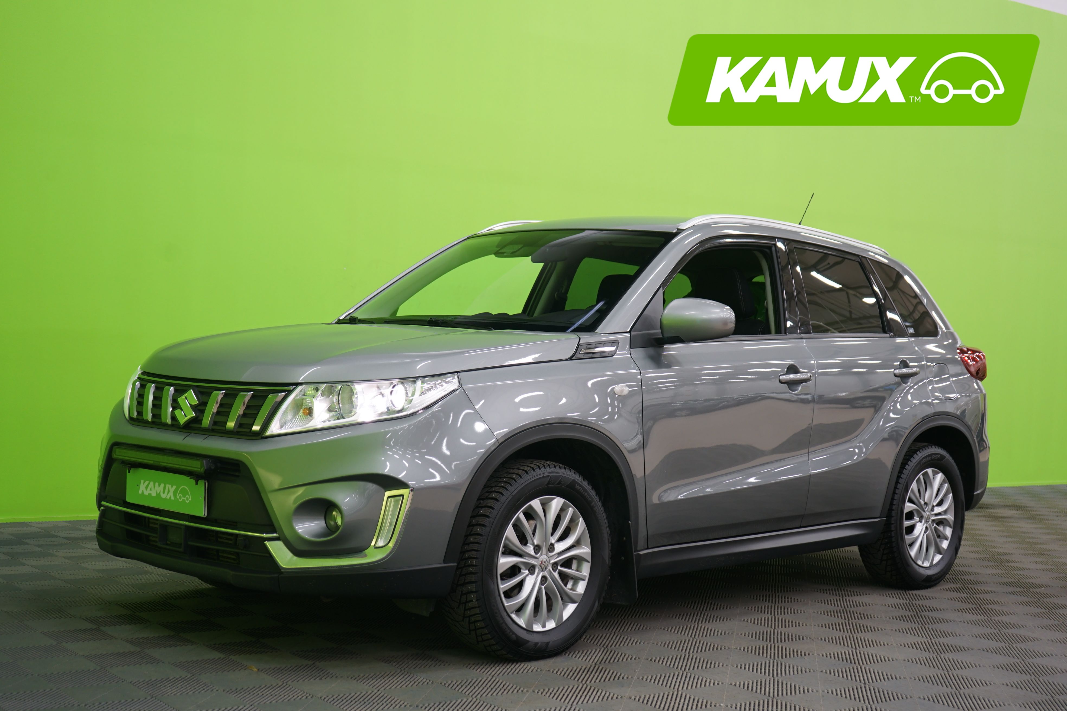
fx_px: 1423
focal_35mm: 48
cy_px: 356
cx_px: 534
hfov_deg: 41.1
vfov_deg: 28.1
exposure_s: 1/8
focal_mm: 48
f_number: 4.5
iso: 400
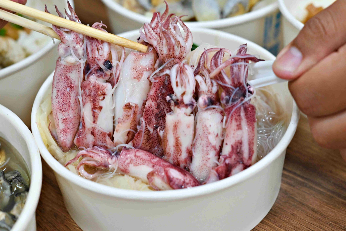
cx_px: 173
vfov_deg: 18.2
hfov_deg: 27.0
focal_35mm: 75
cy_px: 116
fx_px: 721
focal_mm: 50
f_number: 3.2
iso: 500
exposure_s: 1/200
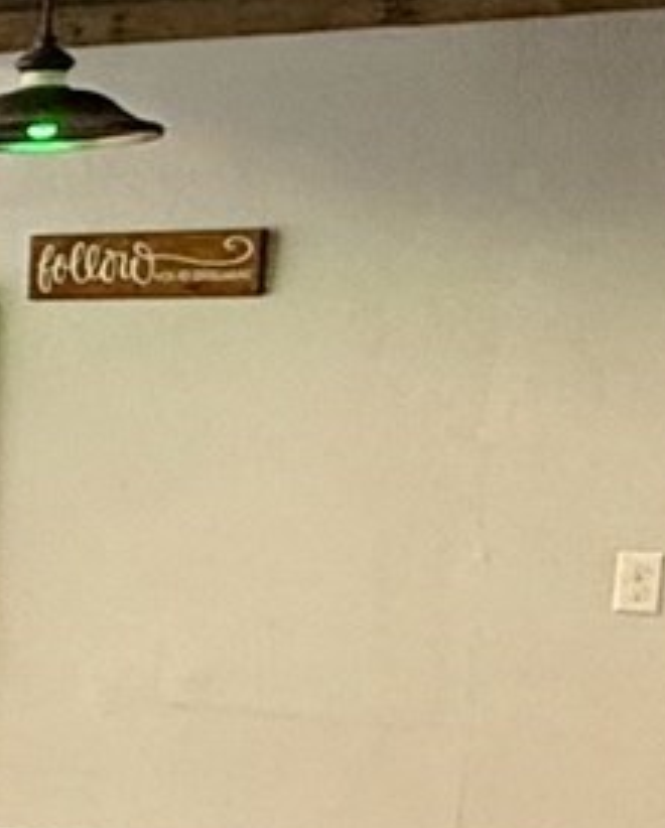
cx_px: -1079
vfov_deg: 18.7
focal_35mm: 102
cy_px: 626
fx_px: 2504
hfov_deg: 11.5
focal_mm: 2.22
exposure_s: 1/120
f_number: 2.2
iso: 200
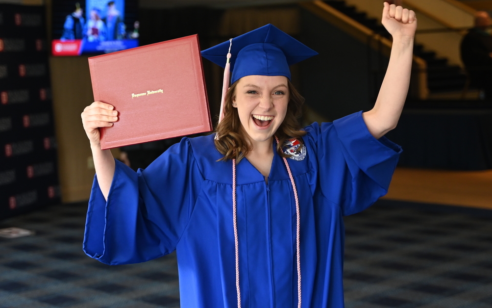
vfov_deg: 24.0
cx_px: 250
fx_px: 724
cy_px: 141
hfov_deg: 37.5
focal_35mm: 54
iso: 1600
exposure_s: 1/400
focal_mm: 52
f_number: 2.8
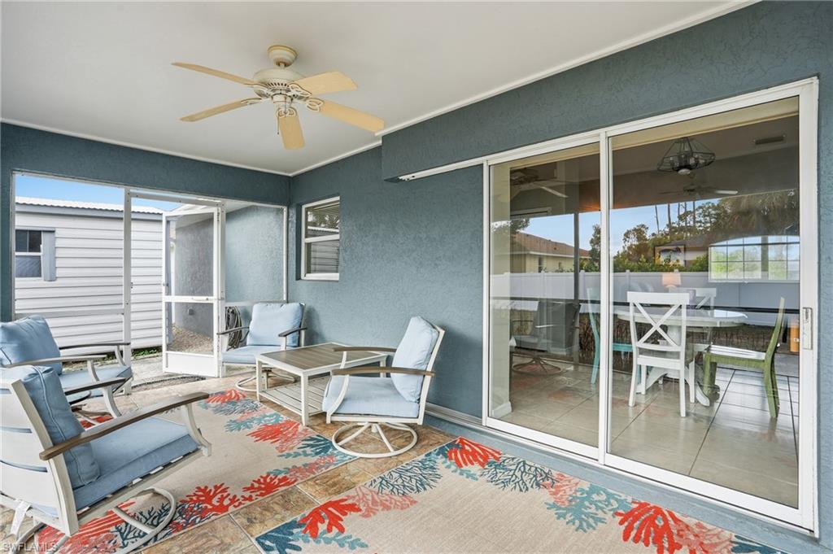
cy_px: 277
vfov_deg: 73.7
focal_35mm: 16
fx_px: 370
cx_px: 416
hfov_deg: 96.8
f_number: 9
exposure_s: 1/320
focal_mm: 16
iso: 400
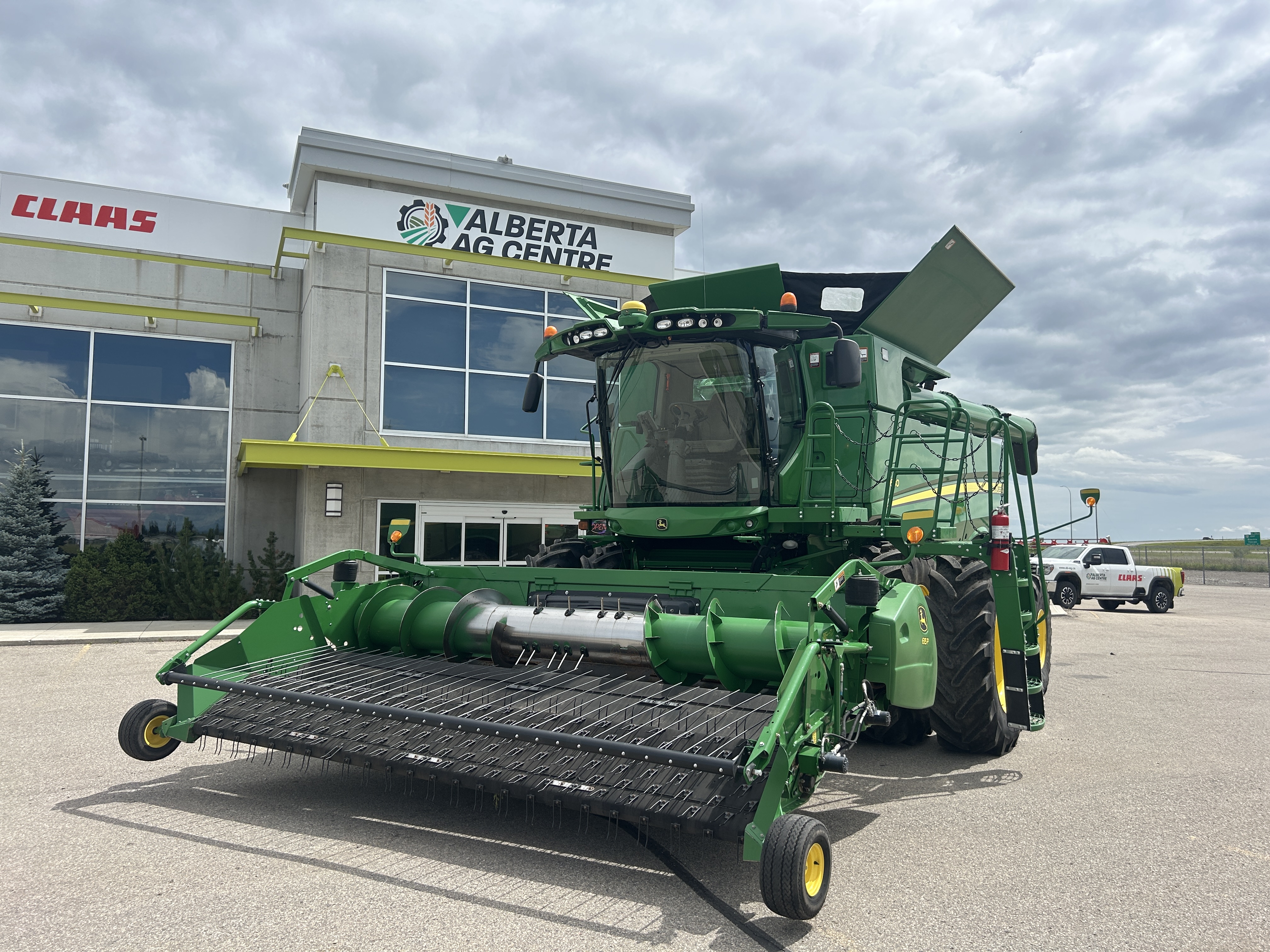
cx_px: 635
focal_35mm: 26
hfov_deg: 67.3
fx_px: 954
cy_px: 476
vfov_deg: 53.1
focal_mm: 5.7
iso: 50
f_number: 1.5
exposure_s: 1/4831
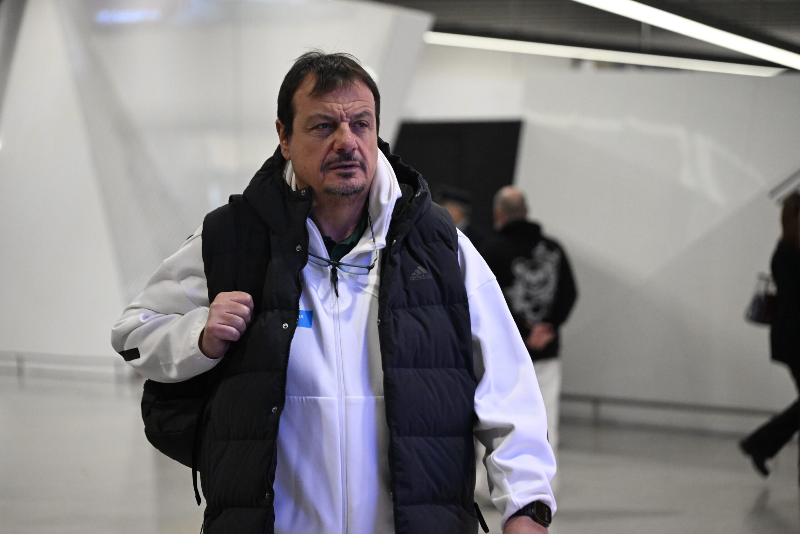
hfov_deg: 17.1
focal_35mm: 120
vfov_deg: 11.4
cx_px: 400
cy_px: 267
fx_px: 2667
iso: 7200
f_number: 4
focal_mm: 120
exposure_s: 1/400
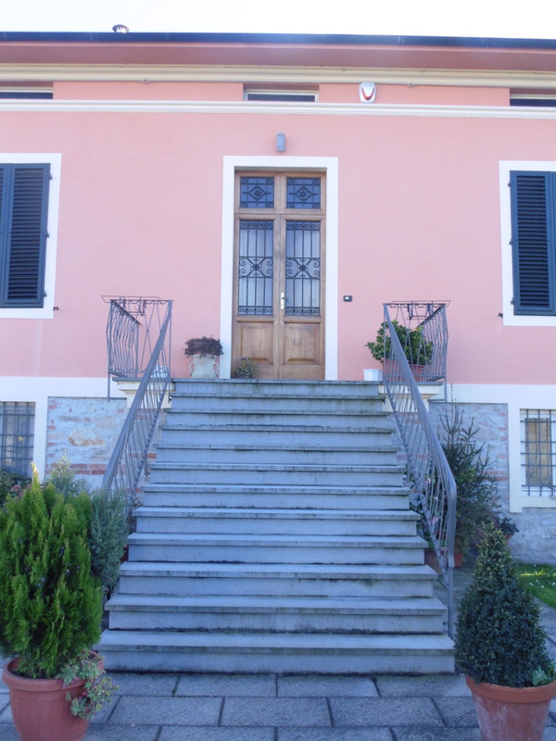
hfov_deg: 40.7
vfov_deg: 52.6
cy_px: 370
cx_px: 278
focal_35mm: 35
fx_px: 750
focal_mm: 6.4
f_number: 3.5
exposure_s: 1/200
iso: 100
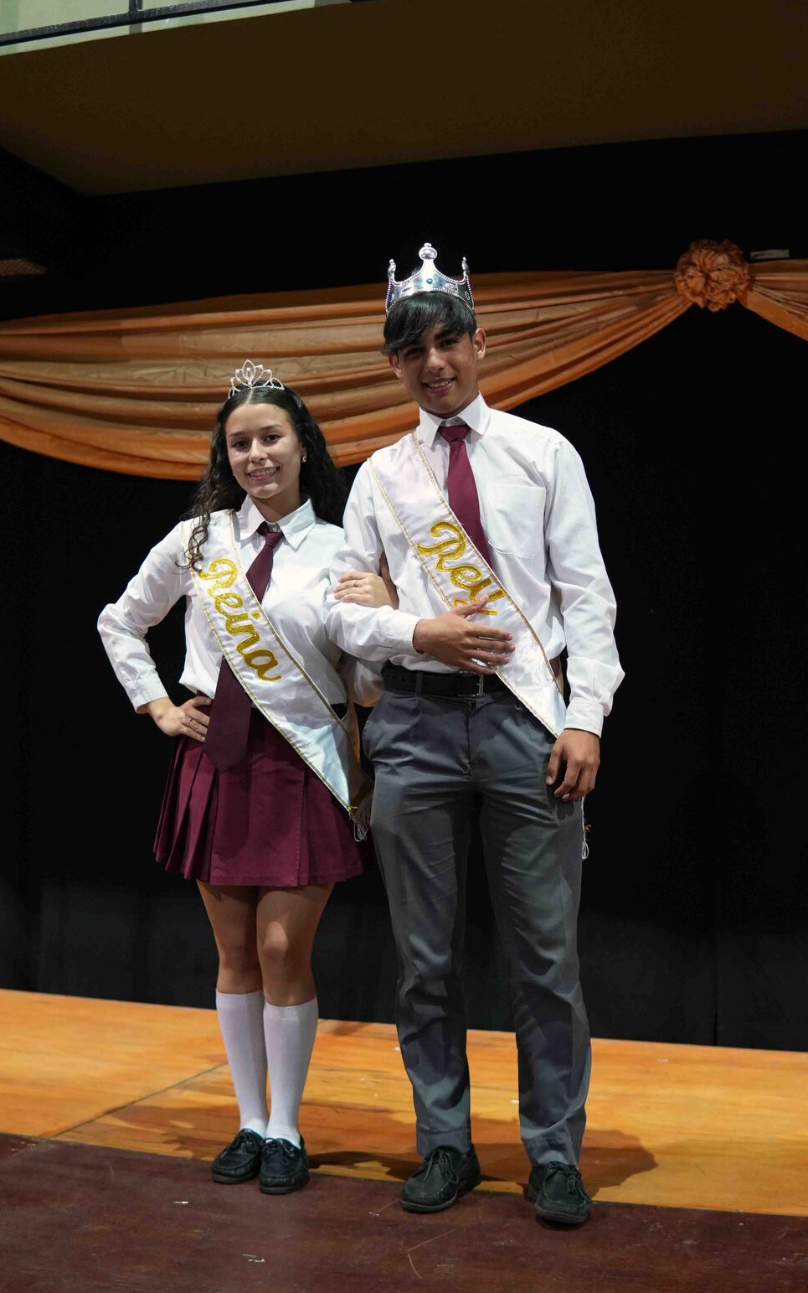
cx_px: 398
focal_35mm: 46
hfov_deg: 28.0
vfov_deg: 43.5
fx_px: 1620
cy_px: 646
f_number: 2.2
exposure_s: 1/160
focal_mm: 30
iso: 1600
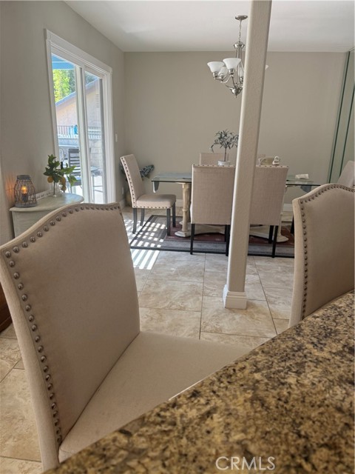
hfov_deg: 56.8
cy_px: 237
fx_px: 328
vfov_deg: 71.6
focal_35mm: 24
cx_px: 178
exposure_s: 1/212
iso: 125
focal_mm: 6.76
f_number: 1.78
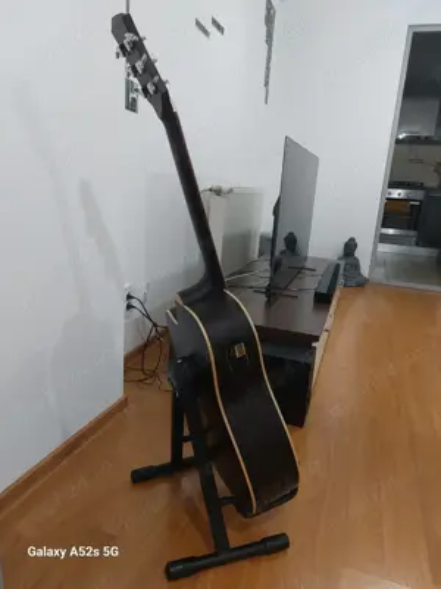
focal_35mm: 25
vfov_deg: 69.4
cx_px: 220
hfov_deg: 54.9
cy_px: 294
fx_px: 425
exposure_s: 1/50
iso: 500
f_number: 1.8
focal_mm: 5.23
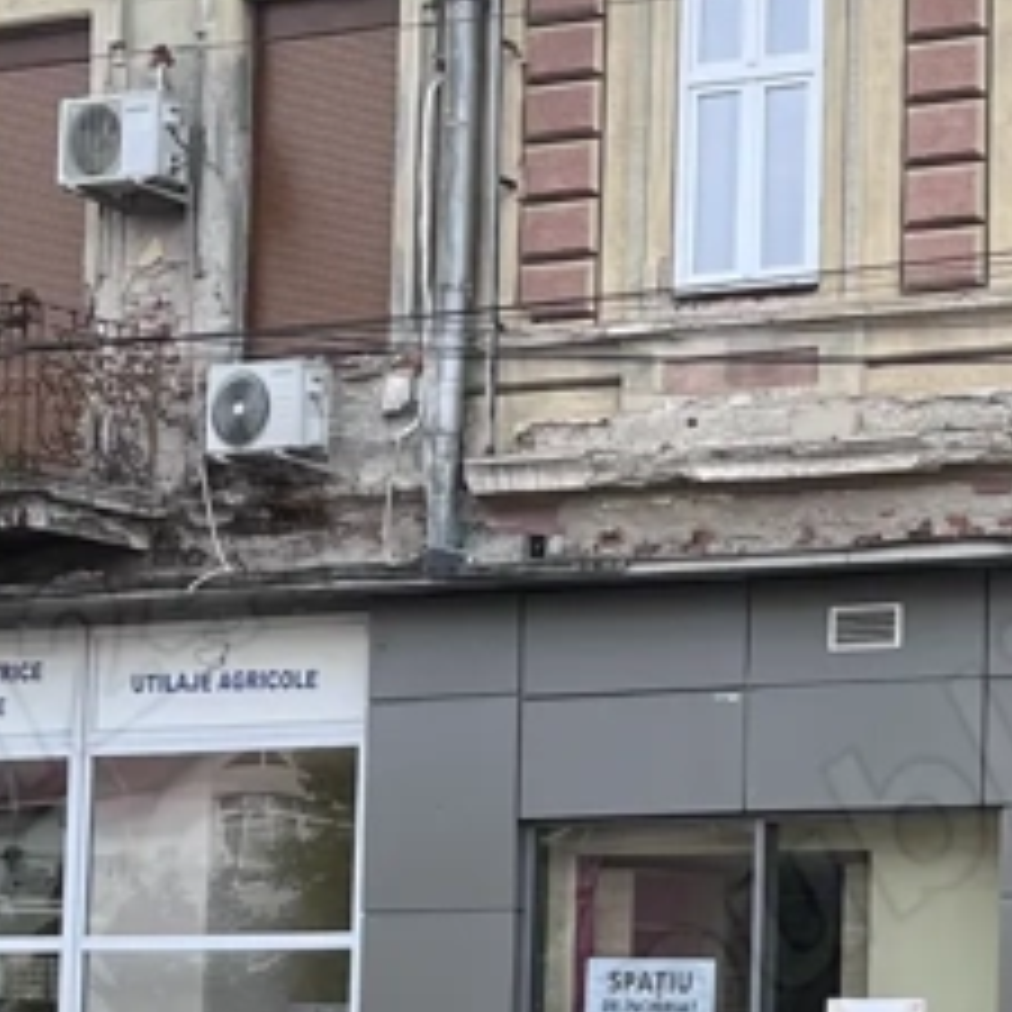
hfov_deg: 15.5
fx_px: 3374
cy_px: 792
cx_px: 1606
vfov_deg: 16.9
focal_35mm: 102
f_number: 1.6
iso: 50
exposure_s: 1/122
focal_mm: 5.1
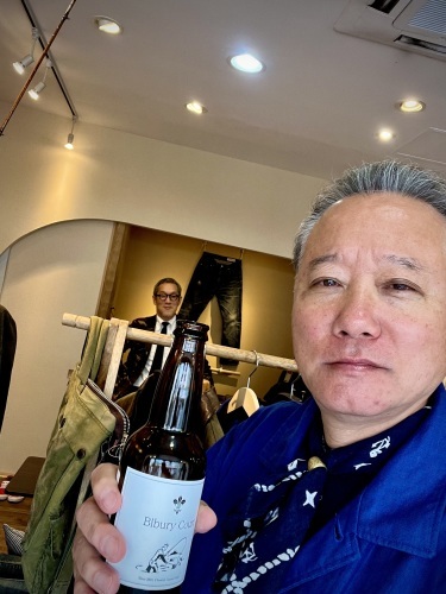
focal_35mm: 30
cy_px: 297
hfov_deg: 46.8
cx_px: 223
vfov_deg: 60.0
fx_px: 515
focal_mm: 2.71
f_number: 2.2
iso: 100
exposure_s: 1/60
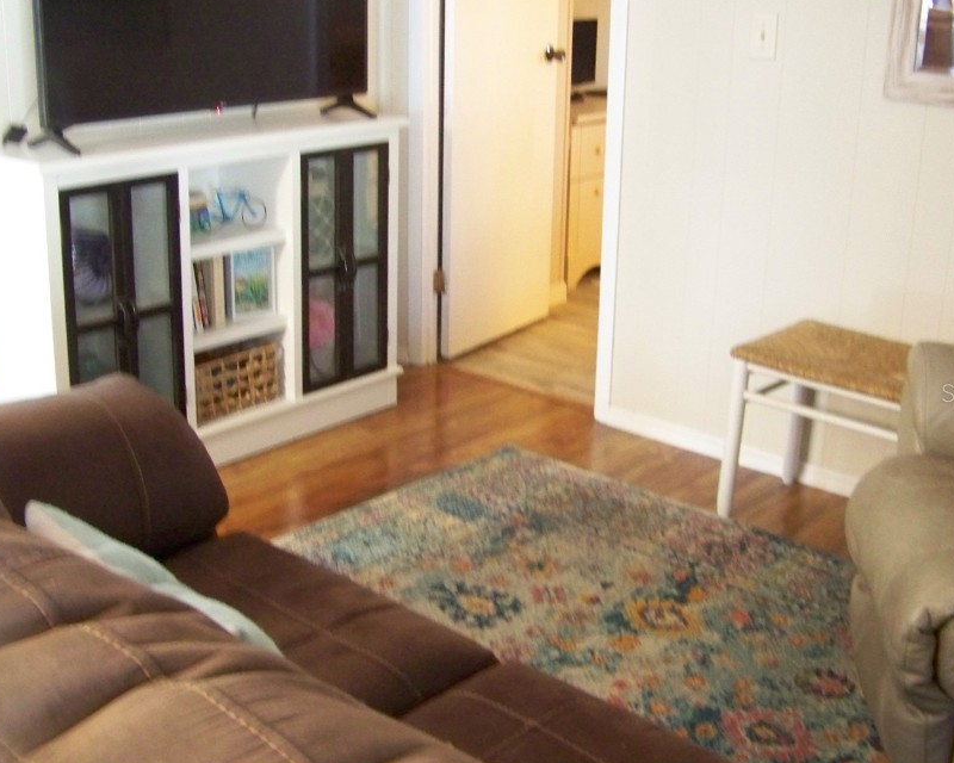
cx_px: 444
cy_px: 392
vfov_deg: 33.4
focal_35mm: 45
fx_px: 1271
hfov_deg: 41.1
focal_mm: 5.85
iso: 400
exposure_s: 1/5
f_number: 2.8
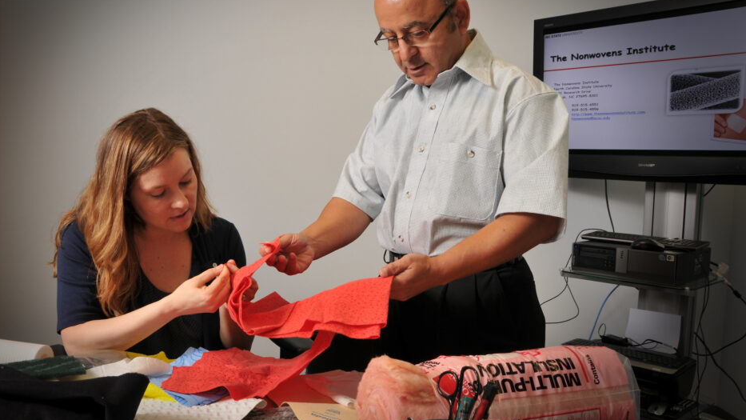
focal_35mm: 31
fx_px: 613
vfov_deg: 37.8
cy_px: 202
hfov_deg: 62.5
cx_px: 337
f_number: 8
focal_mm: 18
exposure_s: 1/30
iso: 200
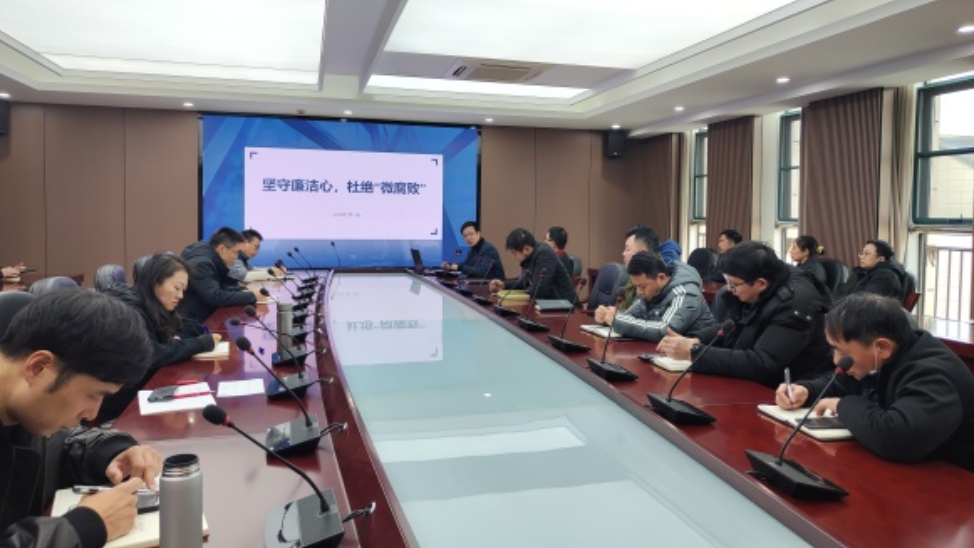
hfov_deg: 69.9
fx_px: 697
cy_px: 243
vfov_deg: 42.8
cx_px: 484
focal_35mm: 27
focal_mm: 5.59
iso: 50
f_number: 1.88
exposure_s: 1/102
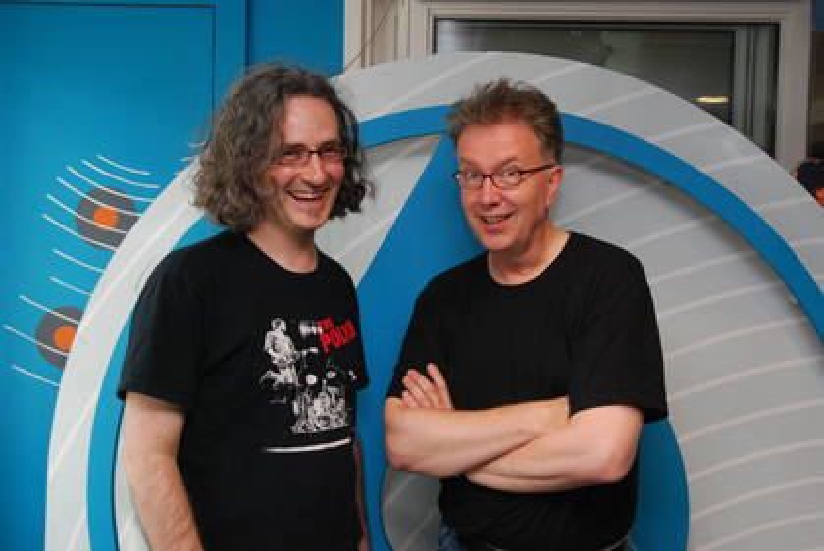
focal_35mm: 39
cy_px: 276
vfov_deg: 34.3
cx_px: 412
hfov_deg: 49.5
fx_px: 894
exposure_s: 1/60
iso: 800
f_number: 7.1
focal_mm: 26
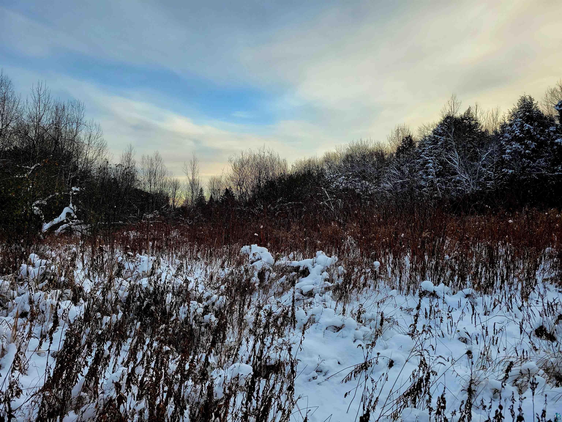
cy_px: 211
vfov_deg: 53.1
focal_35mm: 26
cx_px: 281
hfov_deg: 67.3
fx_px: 422
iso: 40
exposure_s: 1/588
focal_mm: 5.4
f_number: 1.8
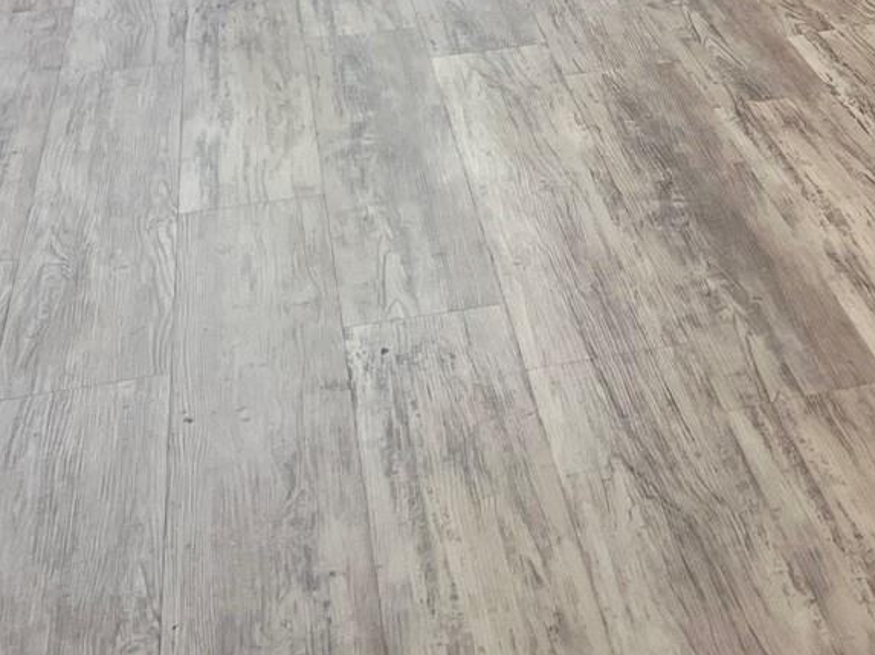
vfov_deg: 14.2
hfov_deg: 19.7
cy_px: -478
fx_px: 2349
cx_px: 1075
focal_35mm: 93
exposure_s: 1/120
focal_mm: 5.7
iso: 100
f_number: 1.5
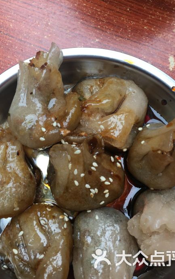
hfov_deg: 40.6
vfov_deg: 61.2
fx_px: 236
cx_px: 87
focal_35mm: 31
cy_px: 139
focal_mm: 4.15
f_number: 2.2
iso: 32
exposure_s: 1/172
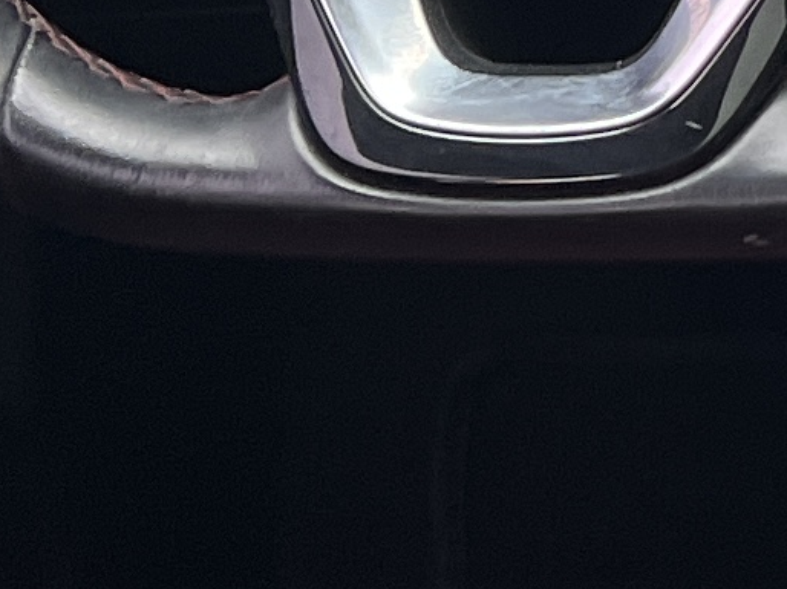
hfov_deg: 8.4
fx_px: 4636
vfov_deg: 7.0
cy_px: -681
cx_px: 2257
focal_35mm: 204
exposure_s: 1/130
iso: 32
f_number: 1.5
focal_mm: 5.7
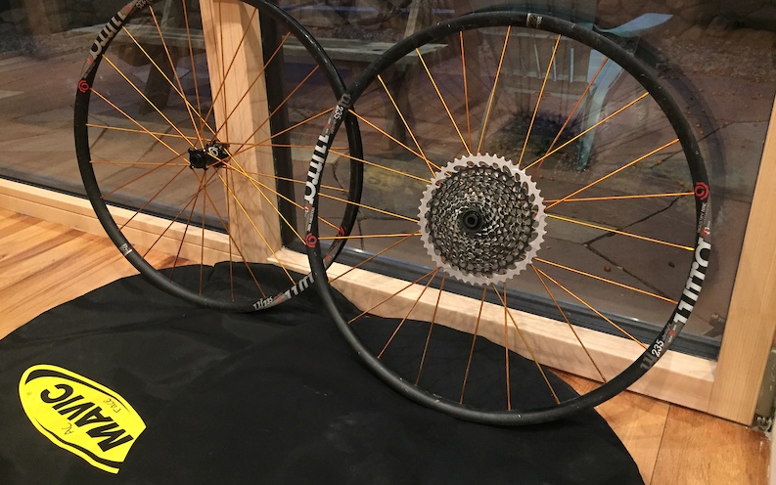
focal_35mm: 31
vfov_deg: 40.5
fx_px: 656
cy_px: 209
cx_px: 386
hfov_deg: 61.2
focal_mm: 4.15
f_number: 2.2
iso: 250
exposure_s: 1/15
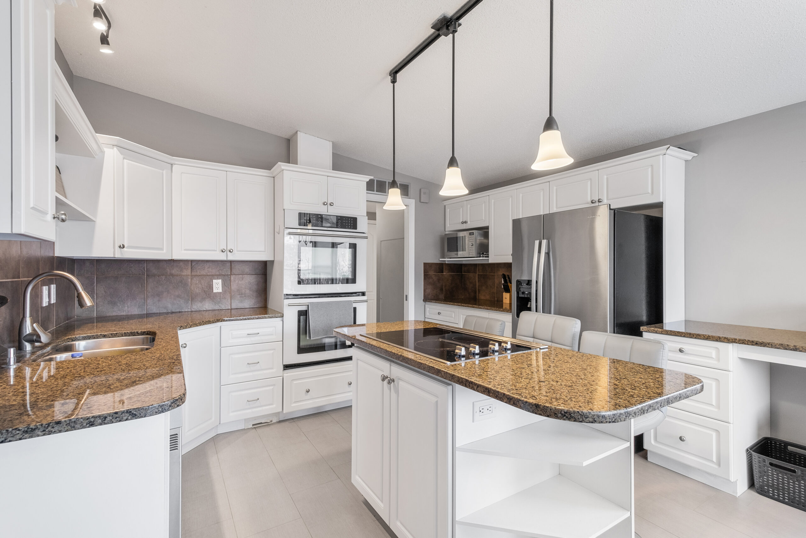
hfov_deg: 96.7
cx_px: 403
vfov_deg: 73.8
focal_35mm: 16
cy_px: 269
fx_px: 358
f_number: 4
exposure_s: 1/15
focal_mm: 10.5
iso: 400
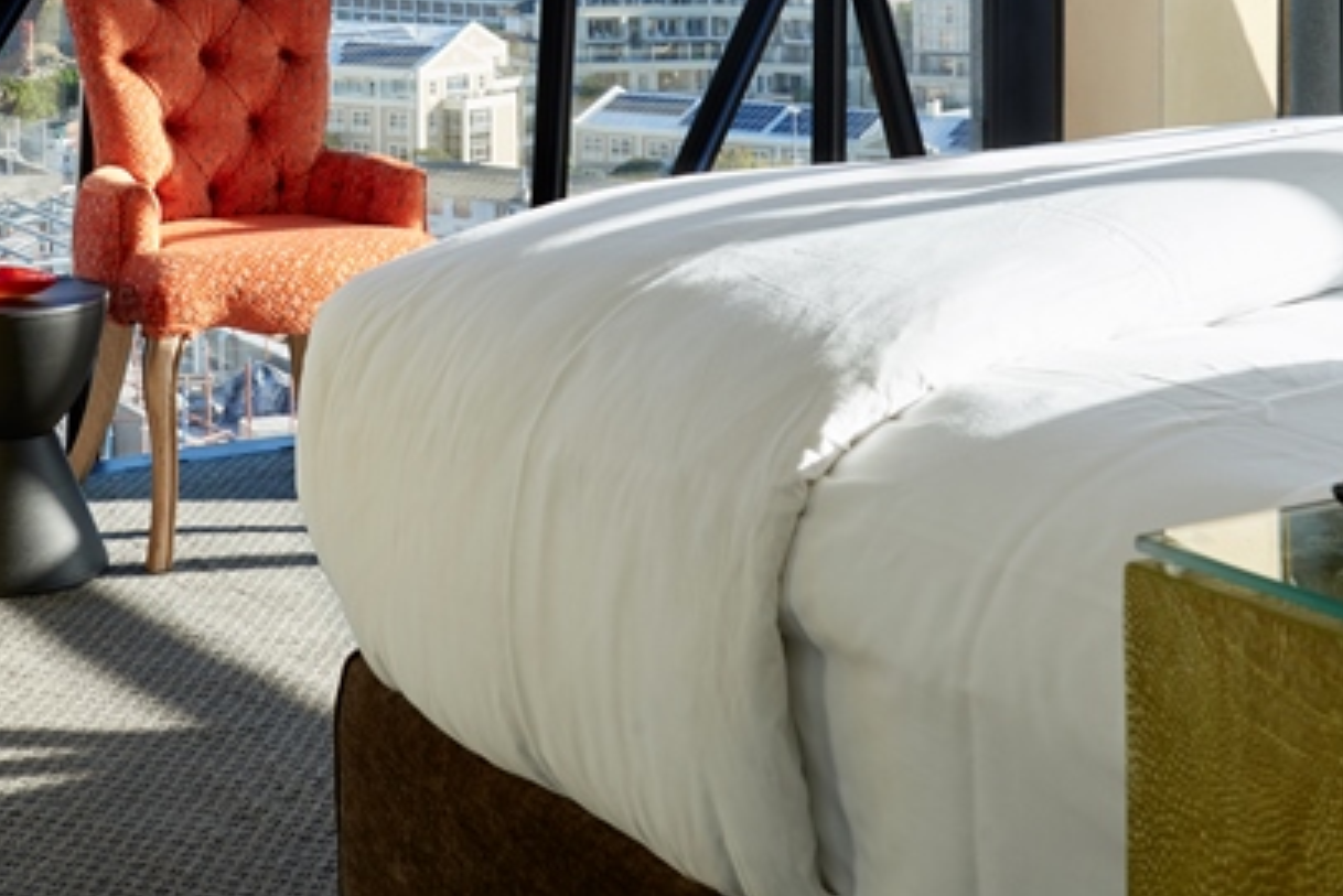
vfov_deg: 19.8
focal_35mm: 67
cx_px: 493
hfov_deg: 29.9
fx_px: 2500
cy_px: 21
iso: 100
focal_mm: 32
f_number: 13
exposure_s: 1/20
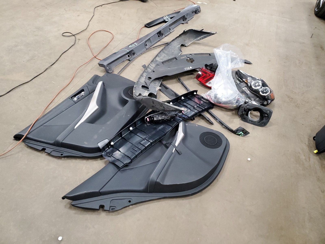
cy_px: 122
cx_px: 162
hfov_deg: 67.3
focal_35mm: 26
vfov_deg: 53.1
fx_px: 244
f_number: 1.5
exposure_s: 1/60.2
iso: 372
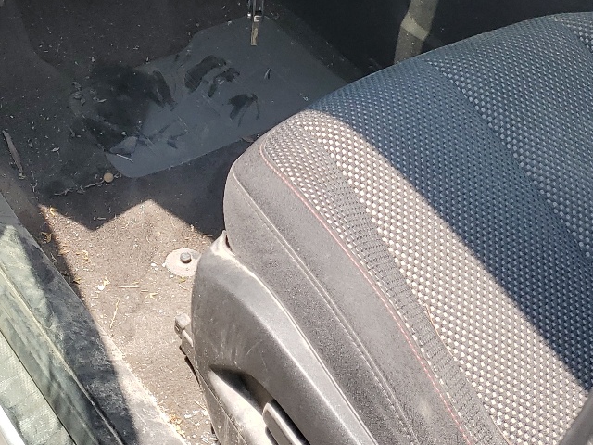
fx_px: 1114
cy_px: -43
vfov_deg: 21.4
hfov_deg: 29.7
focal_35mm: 65
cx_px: 237
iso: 50
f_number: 1.5
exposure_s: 1/625
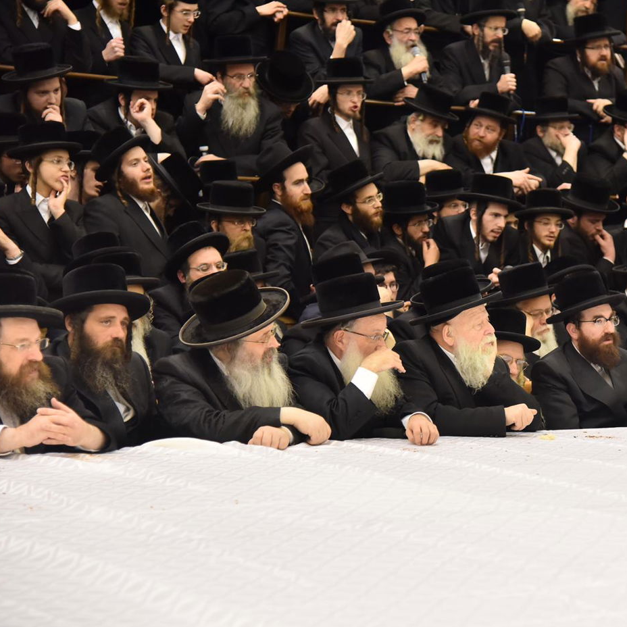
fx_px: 2049
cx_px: 433
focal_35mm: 100
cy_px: 315
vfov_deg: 17.4
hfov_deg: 17.3
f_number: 4
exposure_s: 1/100
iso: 1600
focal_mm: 78
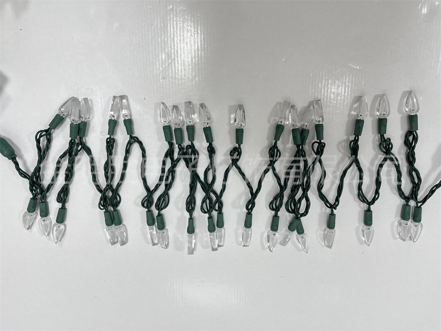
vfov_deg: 53.1
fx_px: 331
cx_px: 220
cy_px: 166
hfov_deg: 67.3
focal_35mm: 26
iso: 80
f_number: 1.6
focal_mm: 5.1
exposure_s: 1/100
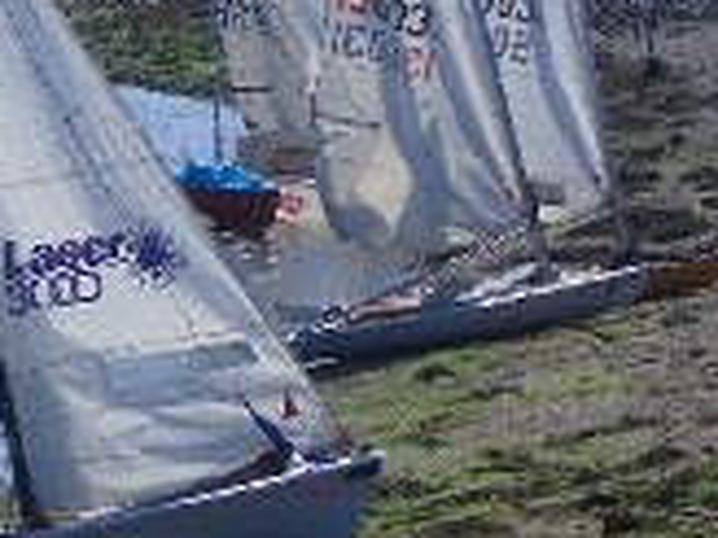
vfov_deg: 8.3
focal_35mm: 179
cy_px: 144
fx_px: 3713
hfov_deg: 11.0
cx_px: 134
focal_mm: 12.2
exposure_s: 1/640
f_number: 6.2
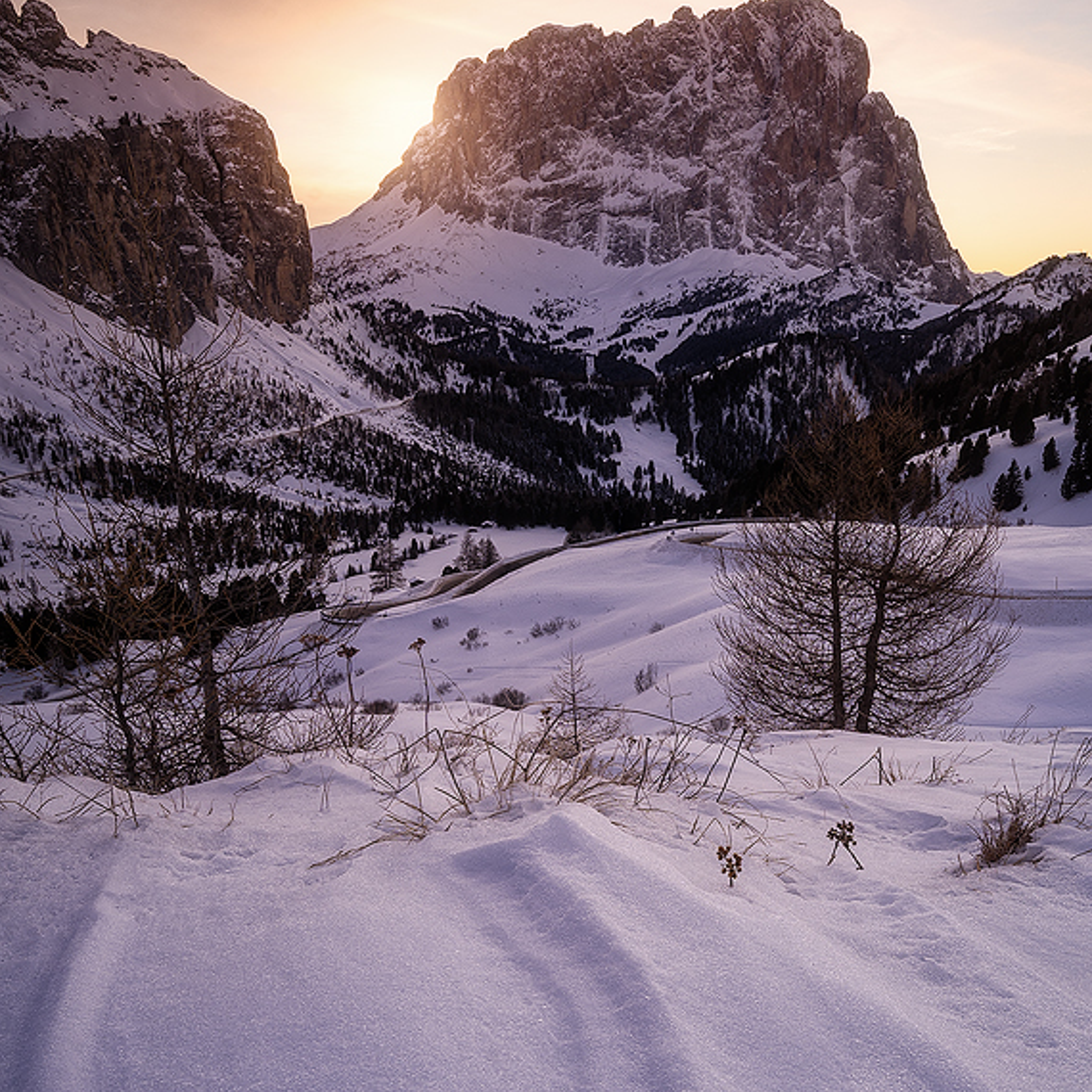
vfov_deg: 40.6
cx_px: 692
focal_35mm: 39
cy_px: 904
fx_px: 1396
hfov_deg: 42.4
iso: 100
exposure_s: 1/20
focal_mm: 17.5
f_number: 14
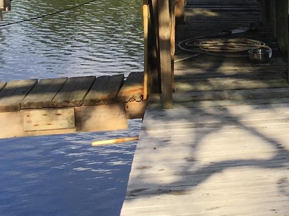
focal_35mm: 106
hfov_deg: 16.3
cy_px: -26
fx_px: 885
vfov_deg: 13.7
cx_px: 480
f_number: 2.2
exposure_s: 1/761
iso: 25
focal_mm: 4.15
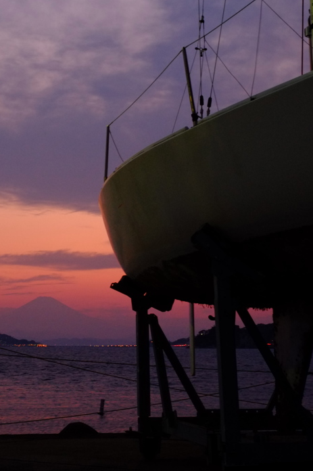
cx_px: 116
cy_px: 162
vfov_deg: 25.9
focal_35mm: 78
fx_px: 1019
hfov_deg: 17.4
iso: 1600
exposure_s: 1/14
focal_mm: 35
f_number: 8
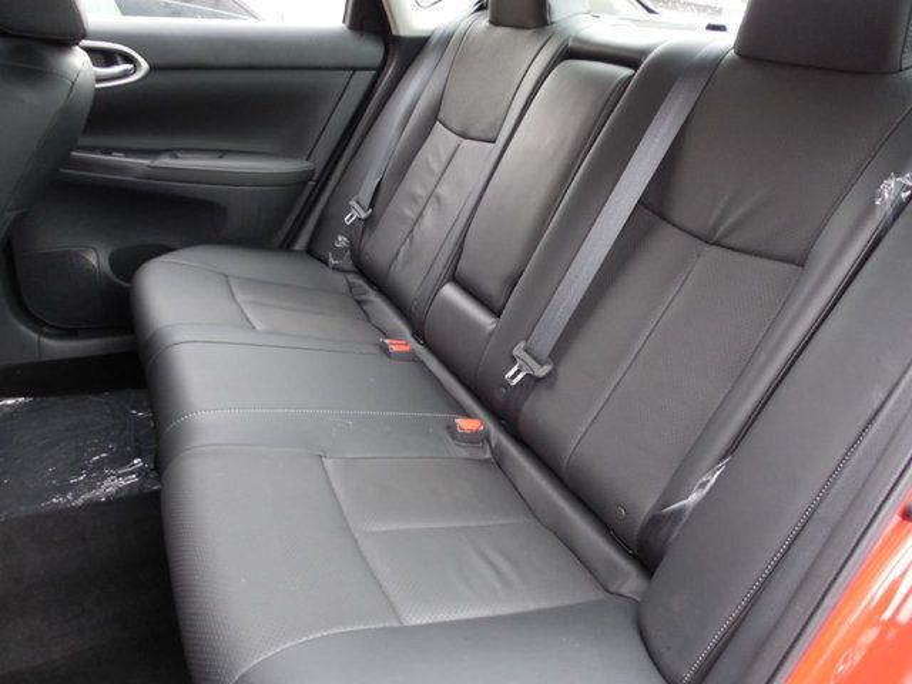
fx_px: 659
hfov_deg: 69.4
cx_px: 456
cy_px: 342
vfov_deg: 54.9
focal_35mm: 25
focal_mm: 4.5
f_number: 3.3
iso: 180
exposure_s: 1/30
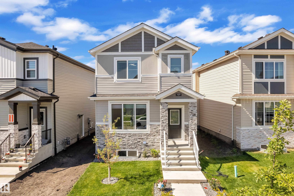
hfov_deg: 78.6
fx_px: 180
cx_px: 147
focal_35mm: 22
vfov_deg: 57.2
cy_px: 98
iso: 200
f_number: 2.4
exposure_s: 1/2500
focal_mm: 8.38
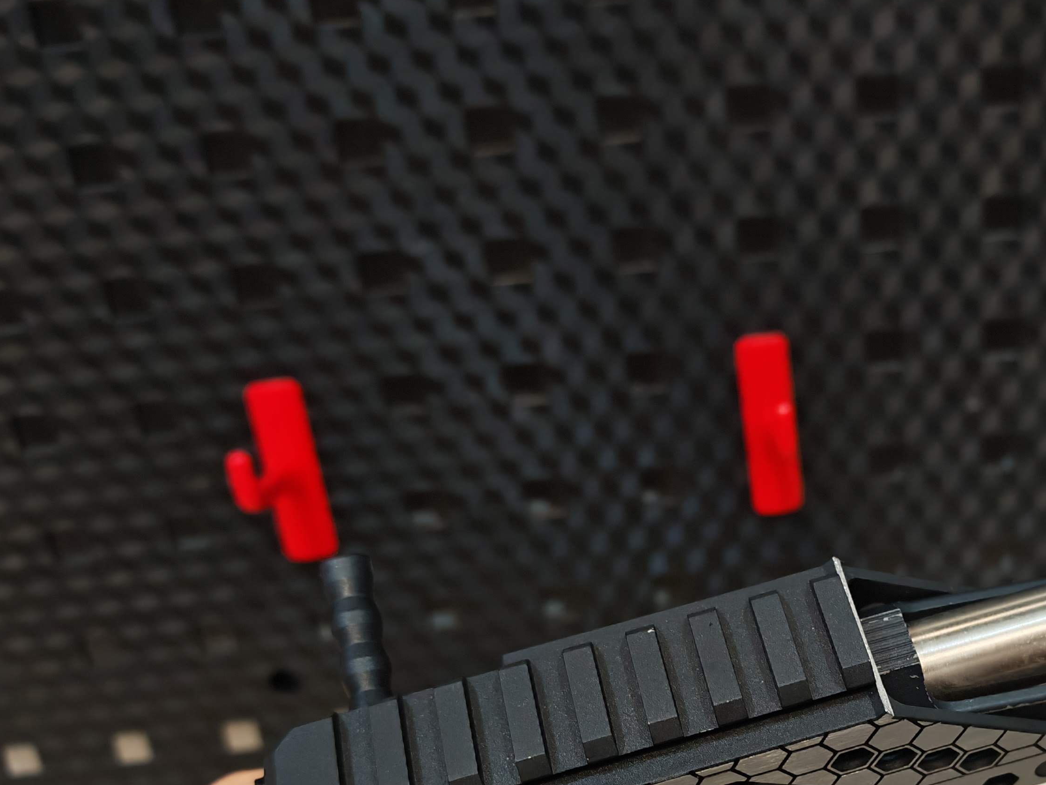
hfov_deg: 41.9
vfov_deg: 31.7
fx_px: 1330
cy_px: 661
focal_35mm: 44
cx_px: 755
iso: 400
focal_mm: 6.83
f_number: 2
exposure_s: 1/50
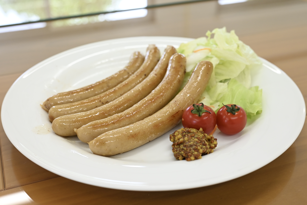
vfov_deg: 33.4
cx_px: 154
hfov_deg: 48.4
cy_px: 102
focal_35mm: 40
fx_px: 341
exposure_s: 1/160
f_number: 6.3
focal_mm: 40
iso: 1000
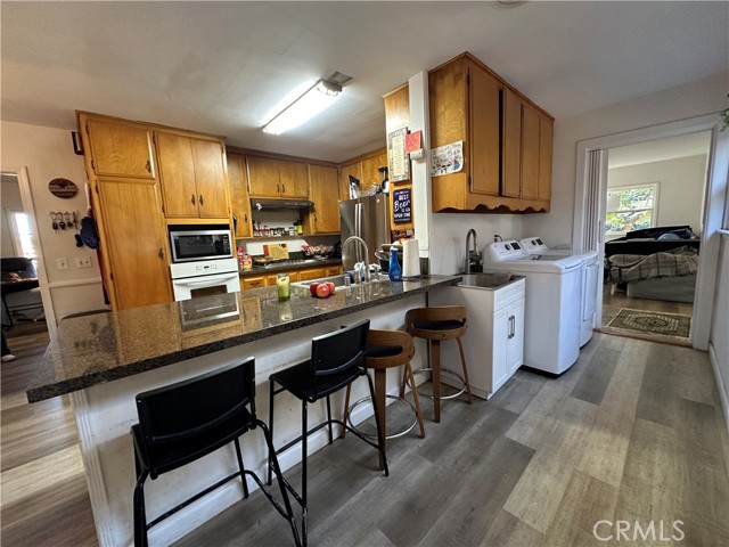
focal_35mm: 14
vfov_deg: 85.7
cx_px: 364
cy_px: 274
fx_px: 295
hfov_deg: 102.1
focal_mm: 2.22
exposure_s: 1/60
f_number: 2.2
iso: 320
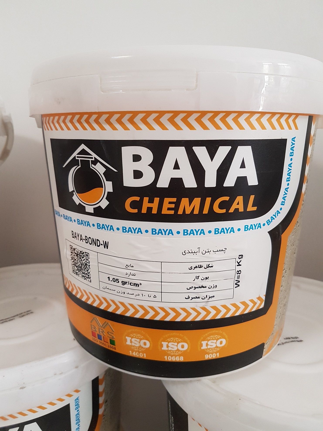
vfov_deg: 67.3
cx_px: 162
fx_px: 324
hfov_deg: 53.0
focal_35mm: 26
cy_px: 216
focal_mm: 4.2
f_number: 1.7
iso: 200
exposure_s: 1/50
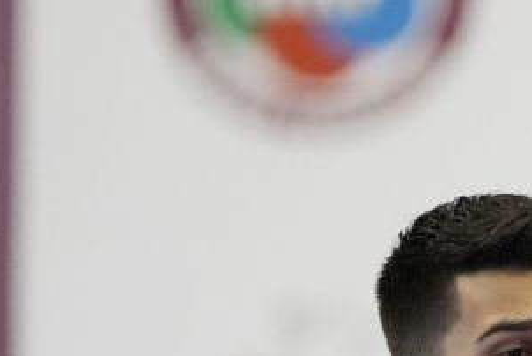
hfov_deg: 1.7
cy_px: 691
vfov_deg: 1.2
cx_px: 1025
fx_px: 17617
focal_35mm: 1191
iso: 3200
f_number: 2.8
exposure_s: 1/1000
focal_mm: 200
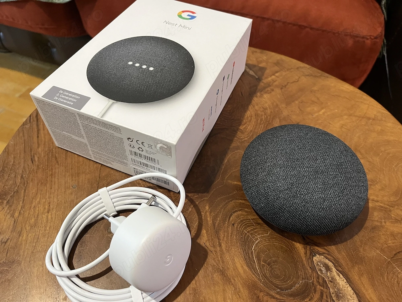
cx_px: 201
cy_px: 151
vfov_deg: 53.1
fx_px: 302
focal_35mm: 26
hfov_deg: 67.3
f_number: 1.6
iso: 400
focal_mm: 5.1
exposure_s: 1/50
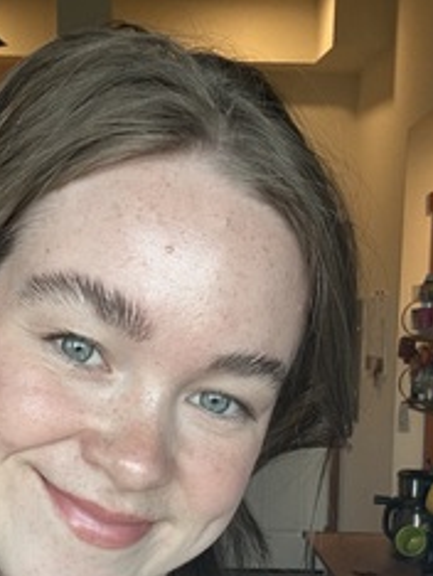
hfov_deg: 22.9
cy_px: 450
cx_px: 169
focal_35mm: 64
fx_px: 1065
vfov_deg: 29.6
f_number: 1.9
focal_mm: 2.69
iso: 50
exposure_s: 1/120
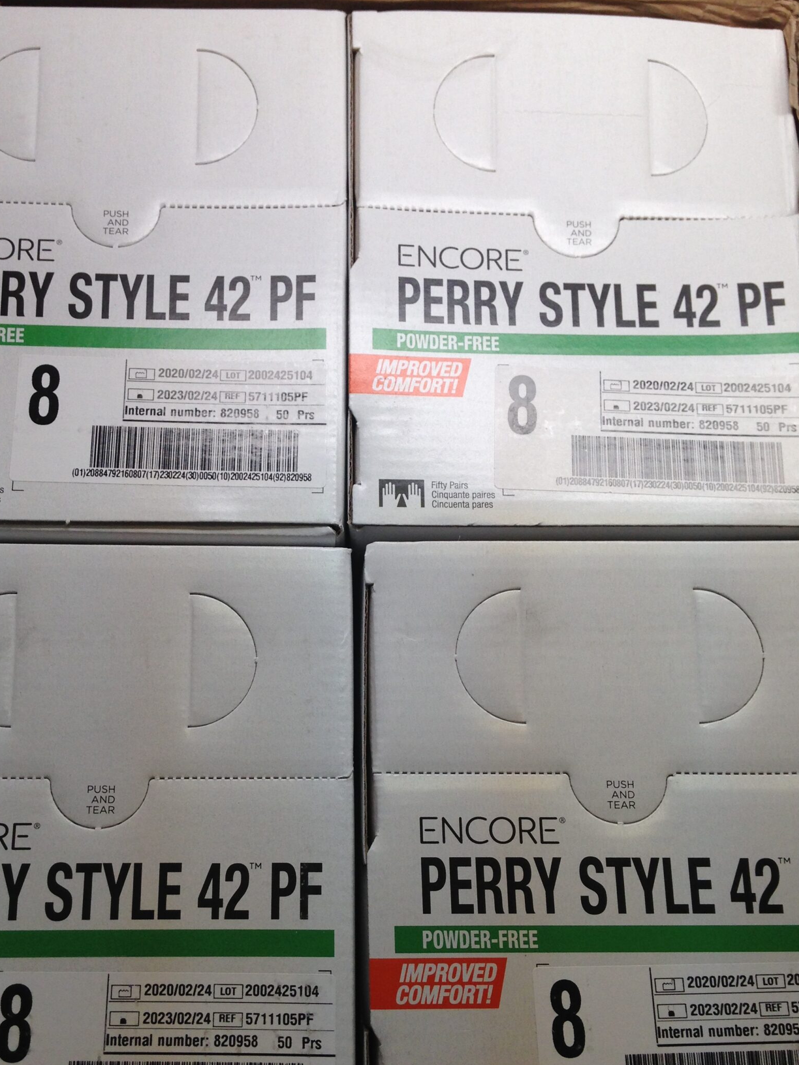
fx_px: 1262
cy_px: 607
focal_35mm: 41
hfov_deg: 35.0
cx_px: 325
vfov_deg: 45.7
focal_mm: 4.12
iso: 64
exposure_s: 1/120
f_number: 2.4
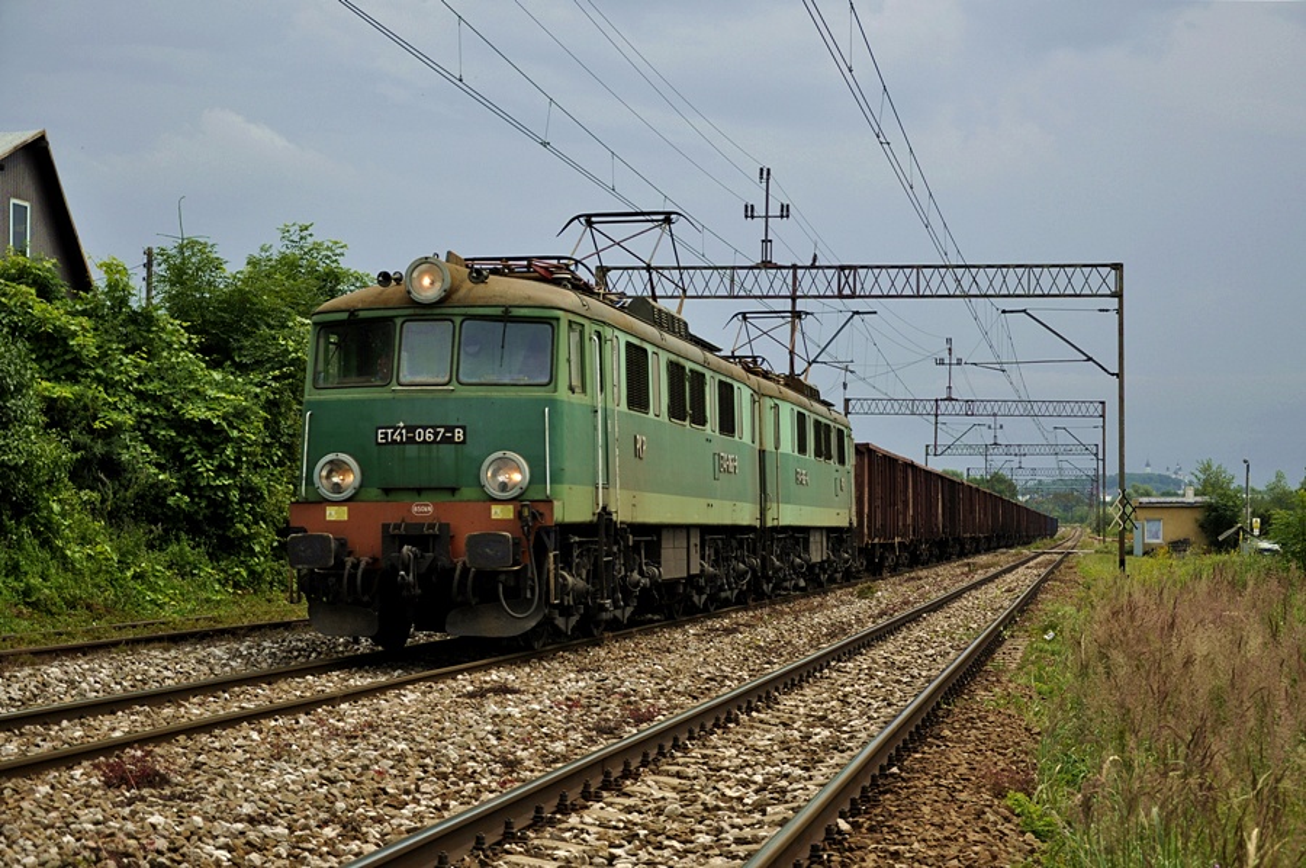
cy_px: 434
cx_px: 653
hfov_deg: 31.9
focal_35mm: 63
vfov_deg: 21.5
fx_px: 2283
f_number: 4.8
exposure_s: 1/640
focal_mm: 42
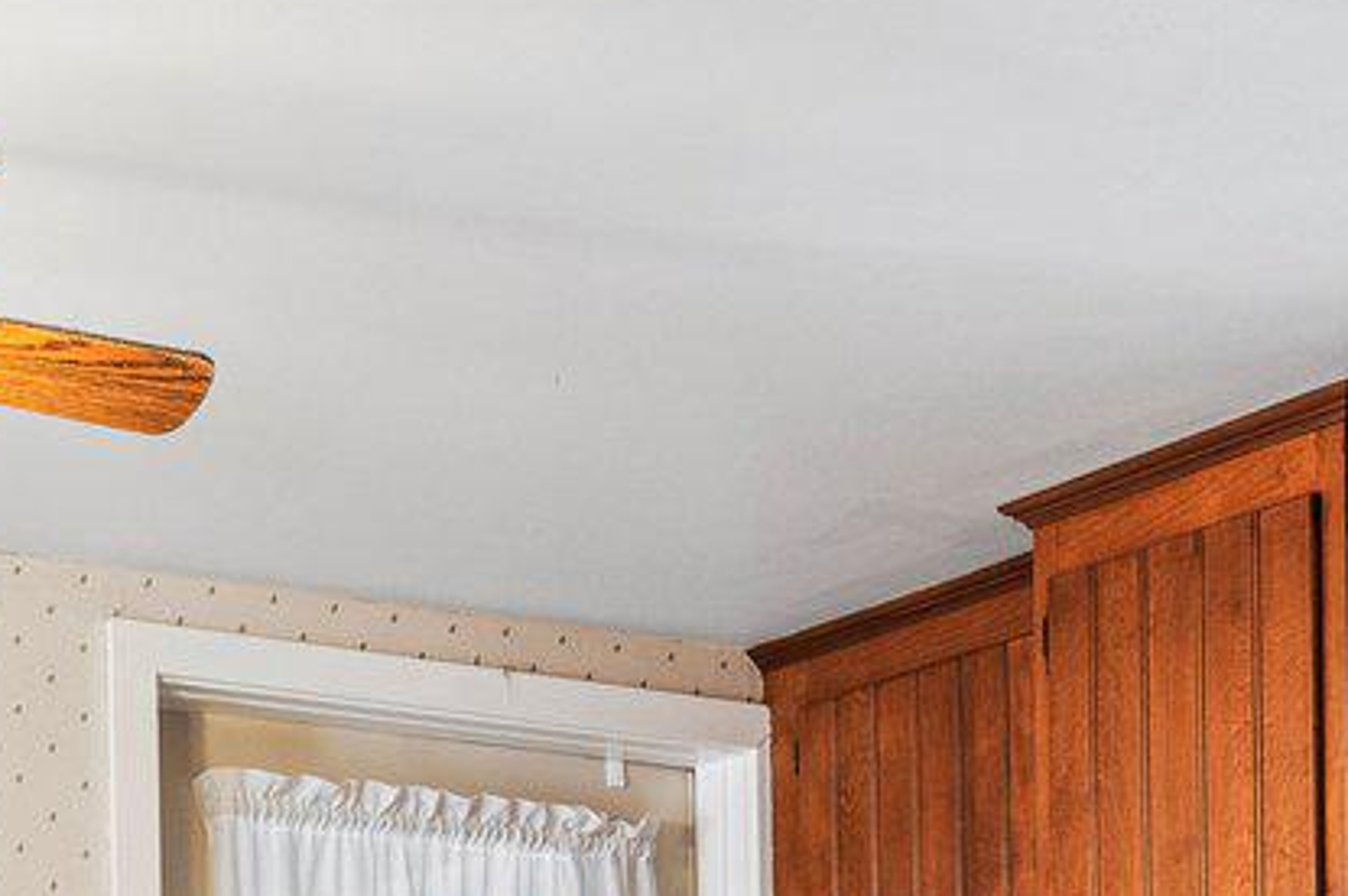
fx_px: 2956
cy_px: 1388
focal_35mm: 79
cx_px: 266
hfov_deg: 25.2
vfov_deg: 15.7
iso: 640
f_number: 8
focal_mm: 16
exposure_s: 1/3
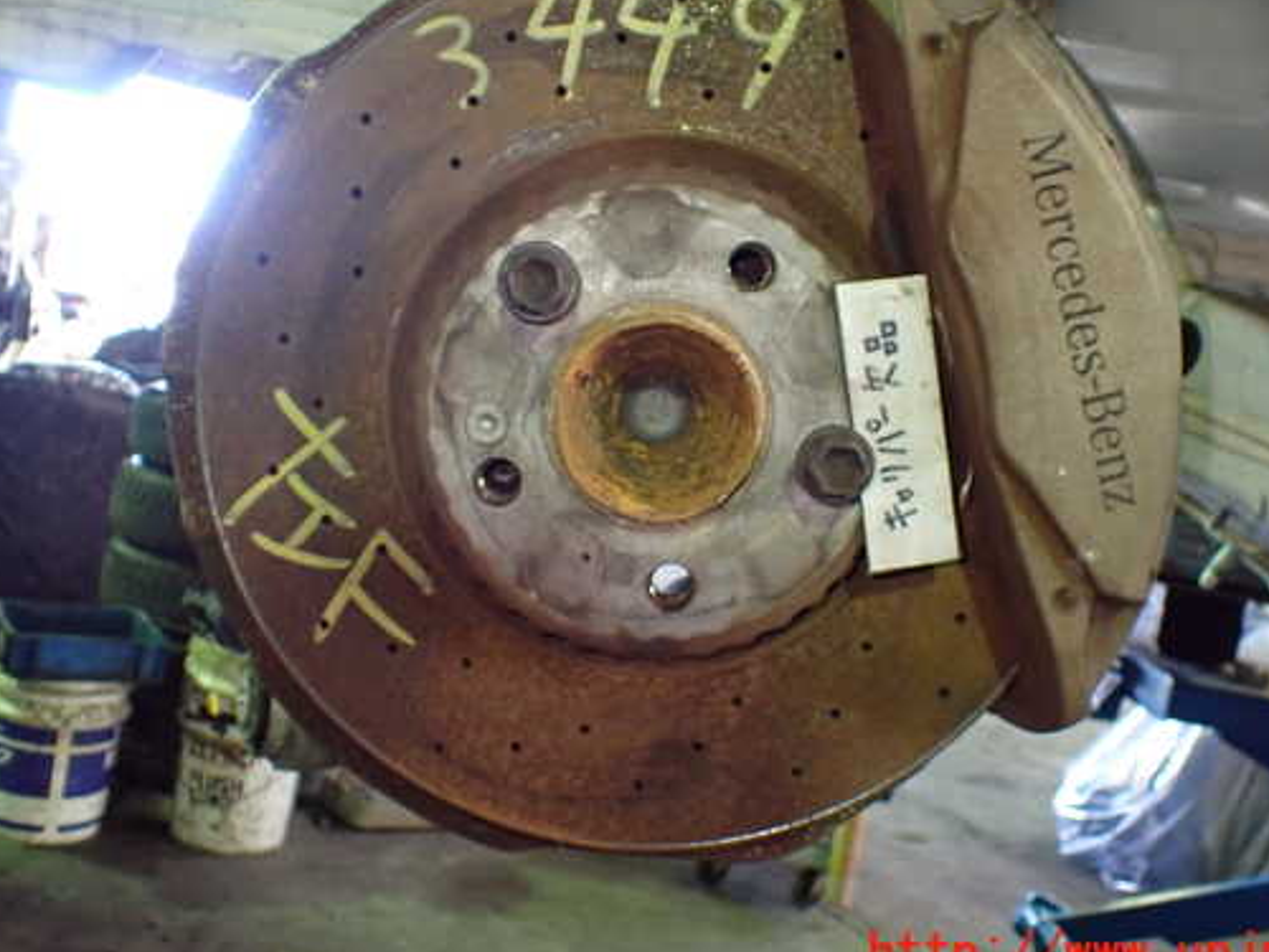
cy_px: 416
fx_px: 1320
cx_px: 680
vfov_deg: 39.6
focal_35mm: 36
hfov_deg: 51.3
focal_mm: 5.4
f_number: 2.3
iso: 800
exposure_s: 1/60
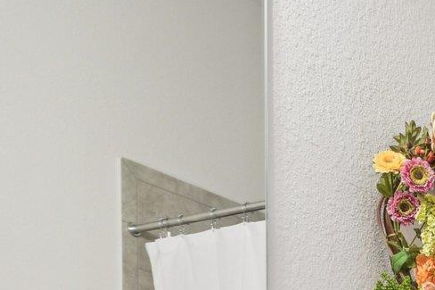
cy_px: 475
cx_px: 606
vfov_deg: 18.3
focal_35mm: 63
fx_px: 761
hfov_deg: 25.9
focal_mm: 10
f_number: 8
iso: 400
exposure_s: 1/10
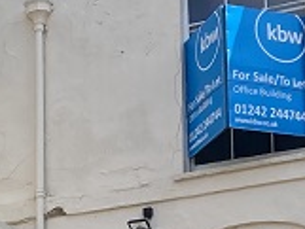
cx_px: -76
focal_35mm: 174
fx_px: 1534
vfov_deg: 8.3
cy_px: 390
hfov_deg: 11.1
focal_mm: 3.99
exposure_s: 1/1185
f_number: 1.8
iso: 20
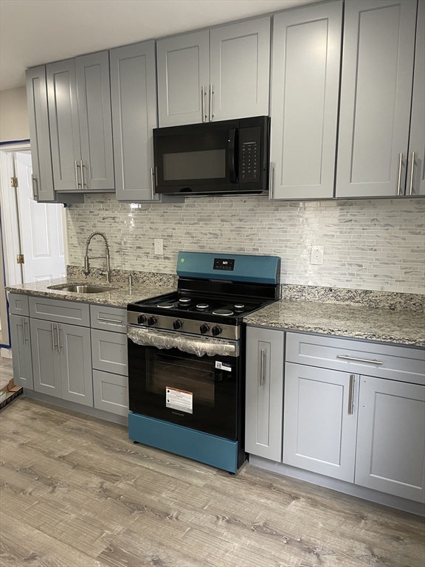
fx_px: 426
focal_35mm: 26
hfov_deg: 53.1
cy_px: 284
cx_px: 212
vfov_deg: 67.3
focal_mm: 4.2
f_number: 1.6
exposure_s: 1/60
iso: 125
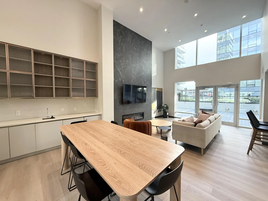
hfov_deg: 102.1
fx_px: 108
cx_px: 134
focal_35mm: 14
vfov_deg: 85.7
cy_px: 100
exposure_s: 1/120
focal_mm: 2.22
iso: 250
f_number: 2.2
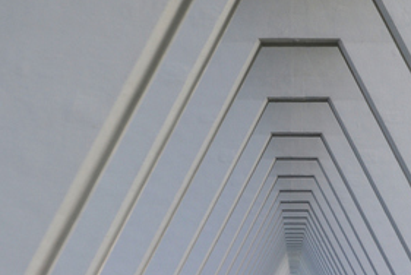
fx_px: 11211
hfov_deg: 2.1
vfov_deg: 1.4
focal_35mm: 981
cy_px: 144
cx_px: 322
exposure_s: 1/640
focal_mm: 400
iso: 400
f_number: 11
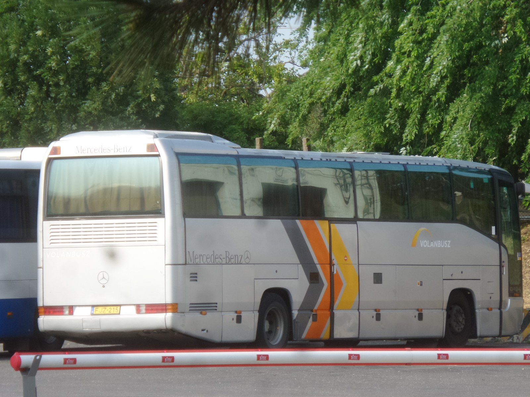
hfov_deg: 8.1
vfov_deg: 6.1
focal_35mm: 245
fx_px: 3751
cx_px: 265
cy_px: 198
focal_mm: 44
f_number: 6.3
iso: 100
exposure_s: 1/180
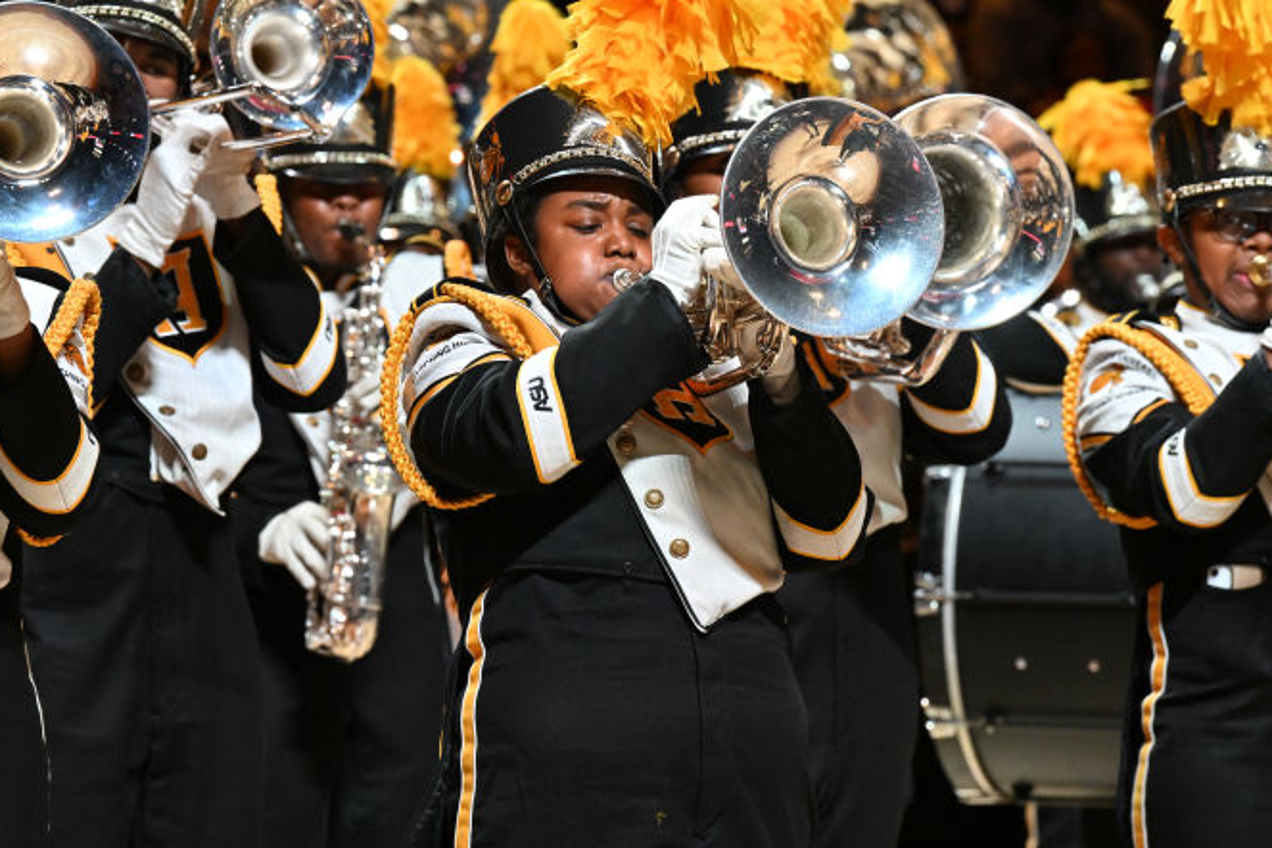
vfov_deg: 4.4
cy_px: 327
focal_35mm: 309
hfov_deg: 6.7
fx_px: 10917
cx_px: 622
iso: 3200
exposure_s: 1/250
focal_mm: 200
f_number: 7.1
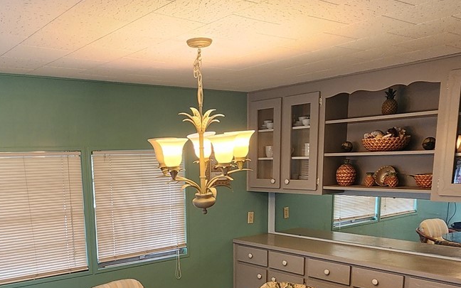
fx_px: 427
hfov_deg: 55.8
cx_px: 165
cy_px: 256
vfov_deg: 35.2
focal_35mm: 34
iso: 200
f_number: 2.2
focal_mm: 2.2
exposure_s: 1/60
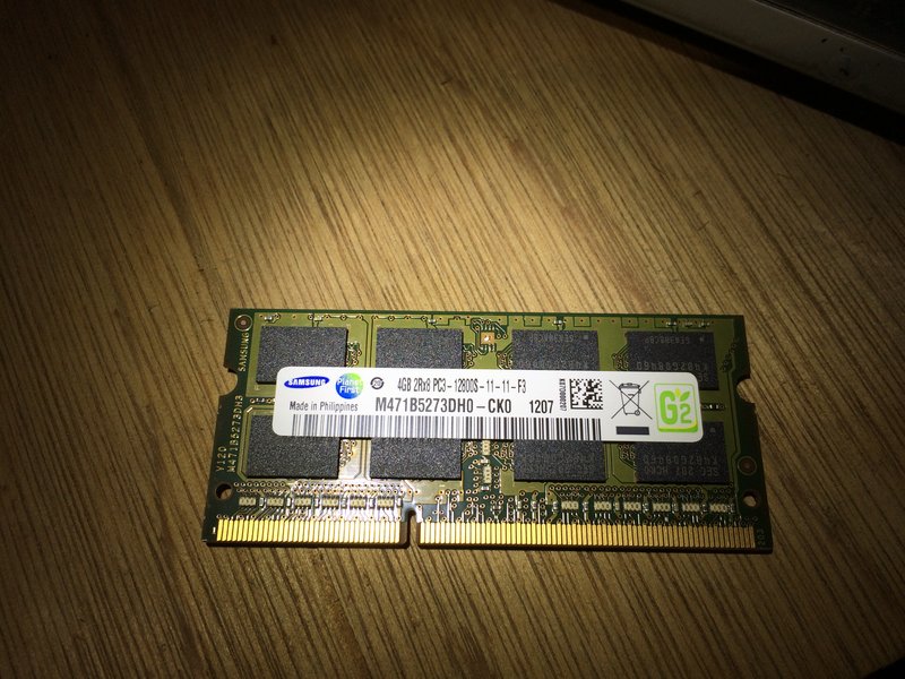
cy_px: 340
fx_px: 758
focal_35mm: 29
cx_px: 452
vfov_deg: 48.2
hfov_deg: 61.7
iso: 32
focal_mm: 4.15
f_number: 2.2
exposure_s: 1/651
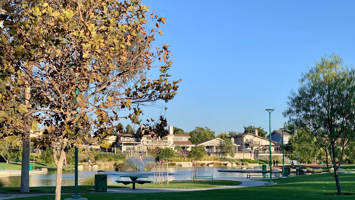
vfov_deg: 20.7
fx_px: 546
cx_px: 176
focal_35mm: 58
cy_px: 127
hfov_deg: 36.0
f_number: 2.4
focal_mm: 6
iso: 16
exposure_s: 1/685
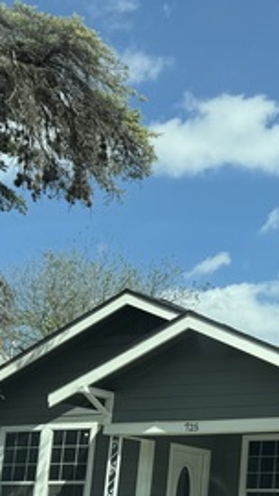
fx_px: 815
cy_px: 391
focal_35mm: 62
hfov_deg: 17.8
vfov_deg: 32.9
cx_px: 393
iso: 80
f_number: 1.78
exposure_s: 1/3597
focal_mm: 6.76
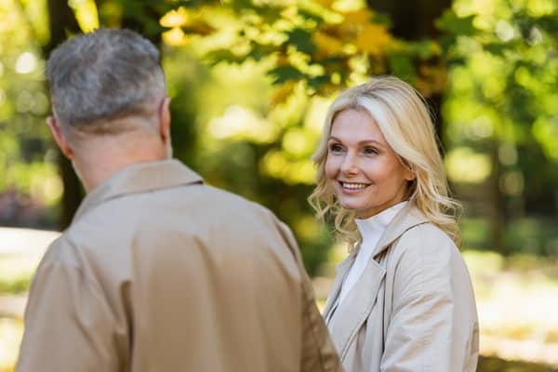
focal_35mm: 170
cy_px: 186
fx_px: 2635
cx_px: 279
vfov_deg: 8.1
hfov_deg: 12.1
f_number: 4
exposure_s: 1/160
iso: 160
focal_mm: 170
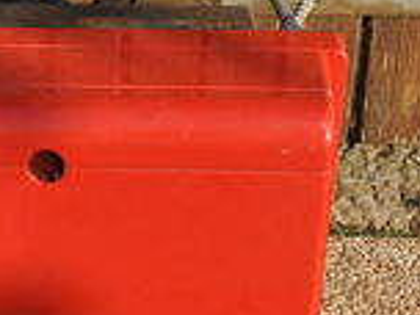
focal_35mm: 100
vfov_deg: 14.6
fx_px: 1213
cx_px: 127
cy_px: 300
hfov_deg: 19.6
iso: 400
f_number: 10
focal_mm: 22
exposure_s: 1/400
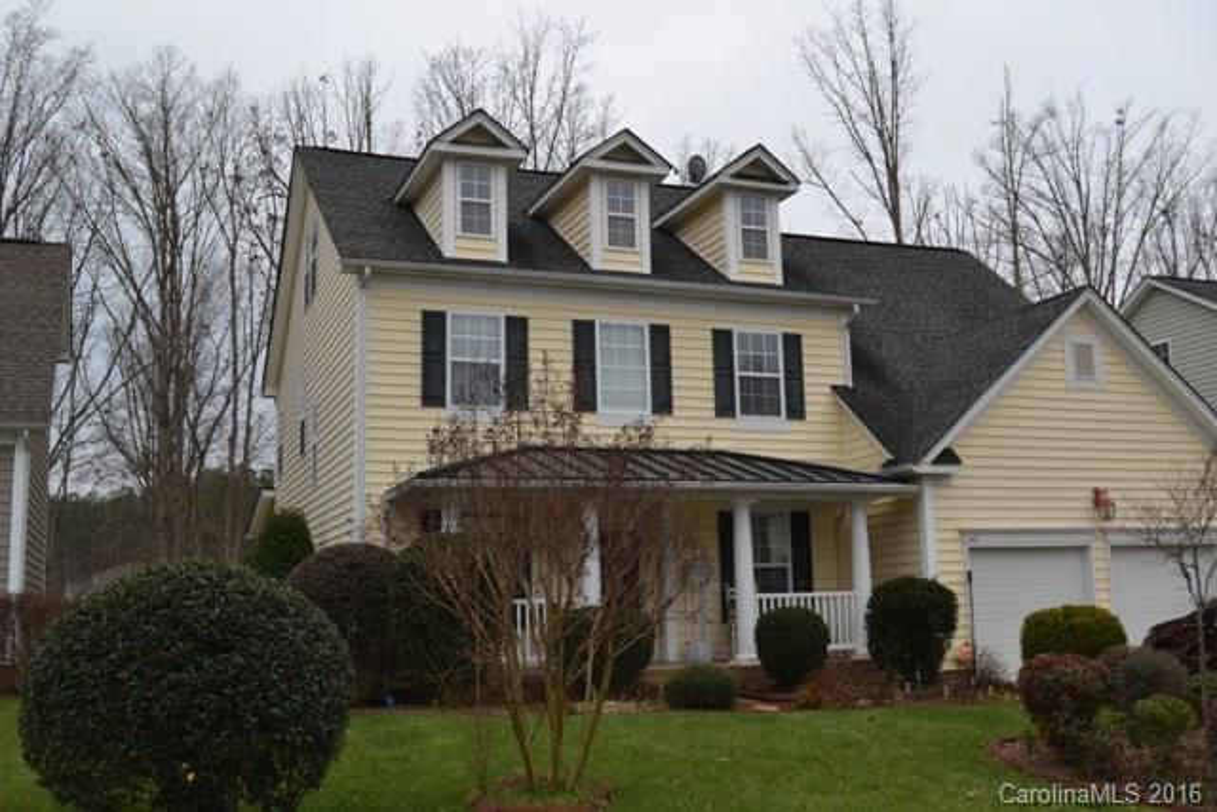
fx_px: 1217
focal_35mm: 36
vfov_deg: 36.9
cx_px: 608
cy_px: 406
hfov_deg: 53.1
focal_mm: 24
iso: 100
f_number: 5.6
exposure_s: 1/200
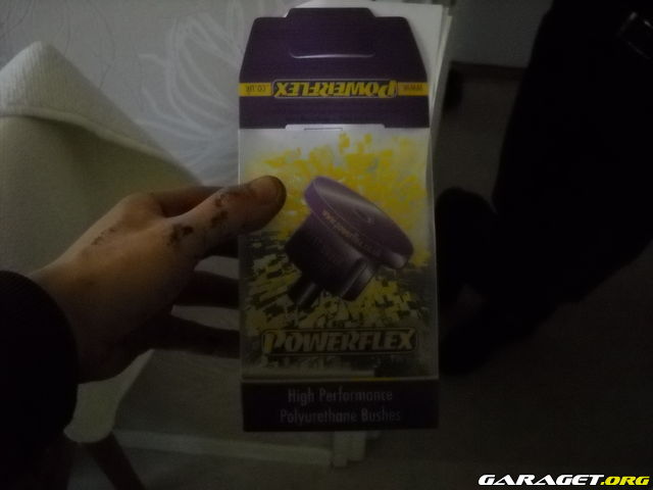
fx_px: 773
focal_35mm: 41
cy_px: 245
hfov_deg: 45.8
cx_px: 326
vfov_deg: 35.1
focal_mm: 6.72
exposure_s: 1/45
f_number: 3.1
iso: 800
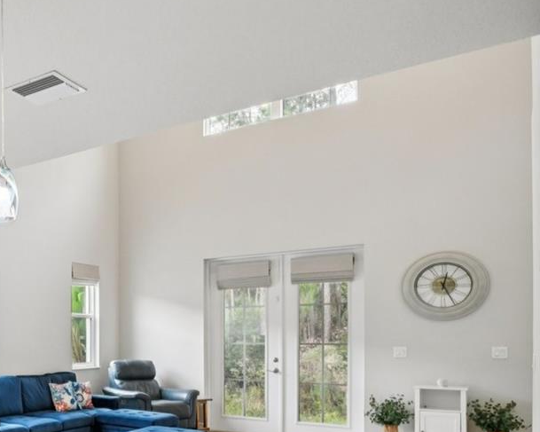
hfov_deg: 39.8
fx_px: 591
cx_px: -56
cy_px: 347
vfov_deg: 38.6
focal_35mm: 37
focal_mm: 15
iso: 400
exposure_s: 1/25
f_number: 8
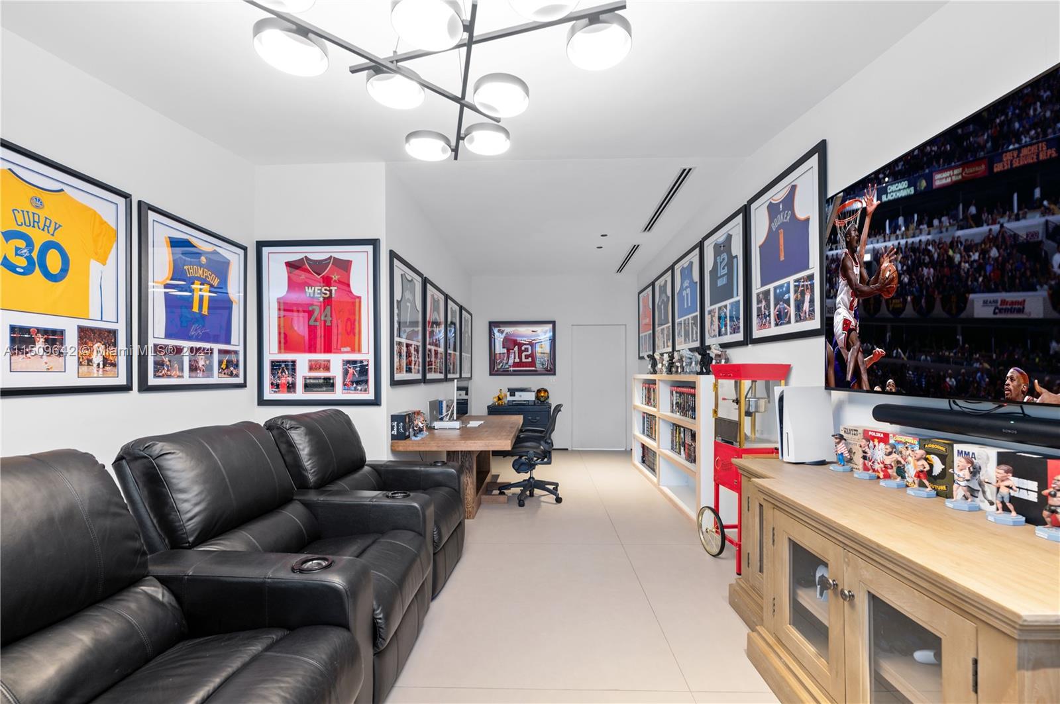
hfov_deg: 104.3
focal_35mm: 14
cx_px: 530
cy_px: 352
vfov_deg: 81.1
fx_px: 412
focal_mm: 14
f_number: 5
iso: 200
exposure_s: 1/8
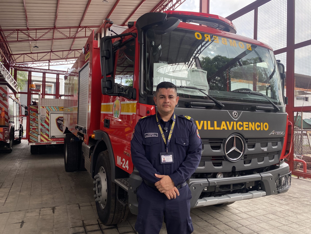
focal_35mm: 26
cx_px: 156
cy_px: 117
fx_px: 234
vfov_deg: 53.1
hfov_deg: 67.3
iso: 32
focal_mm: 4.25
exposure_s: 1/417
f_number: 1.8
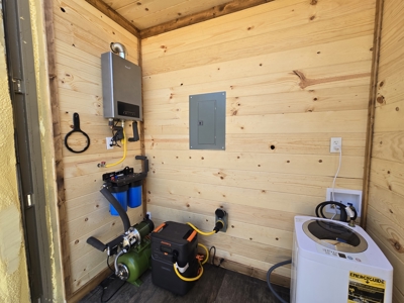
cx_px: 202
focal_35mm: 13
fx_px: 152
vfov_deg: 89.9
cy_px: 152
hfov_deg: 106.2
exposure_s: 1/191
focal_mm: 2.2
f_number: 2.2
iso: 50
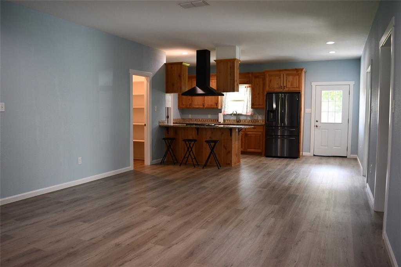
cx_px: 200
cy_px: 134
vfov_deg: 47.9
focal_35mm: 27
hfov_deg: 67.4
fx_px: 301
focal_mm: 18
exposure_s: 1/125
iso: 800
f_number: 3.5
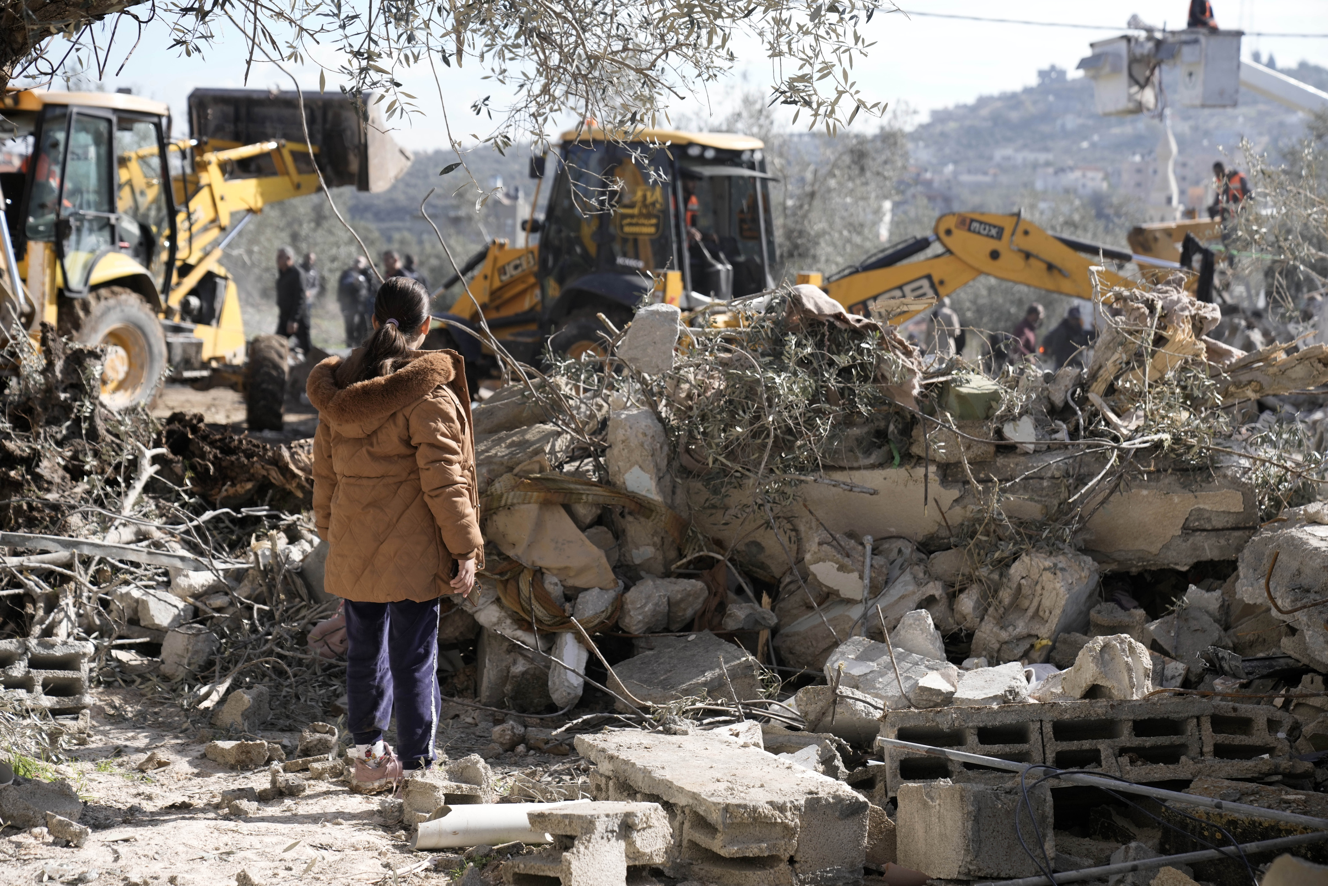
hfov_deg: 35.1
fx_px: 2103
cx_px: 664
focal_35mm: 57
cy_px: 443
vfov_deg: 23.8
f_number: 3.5
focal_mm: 57
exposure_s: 1/1600
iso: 250
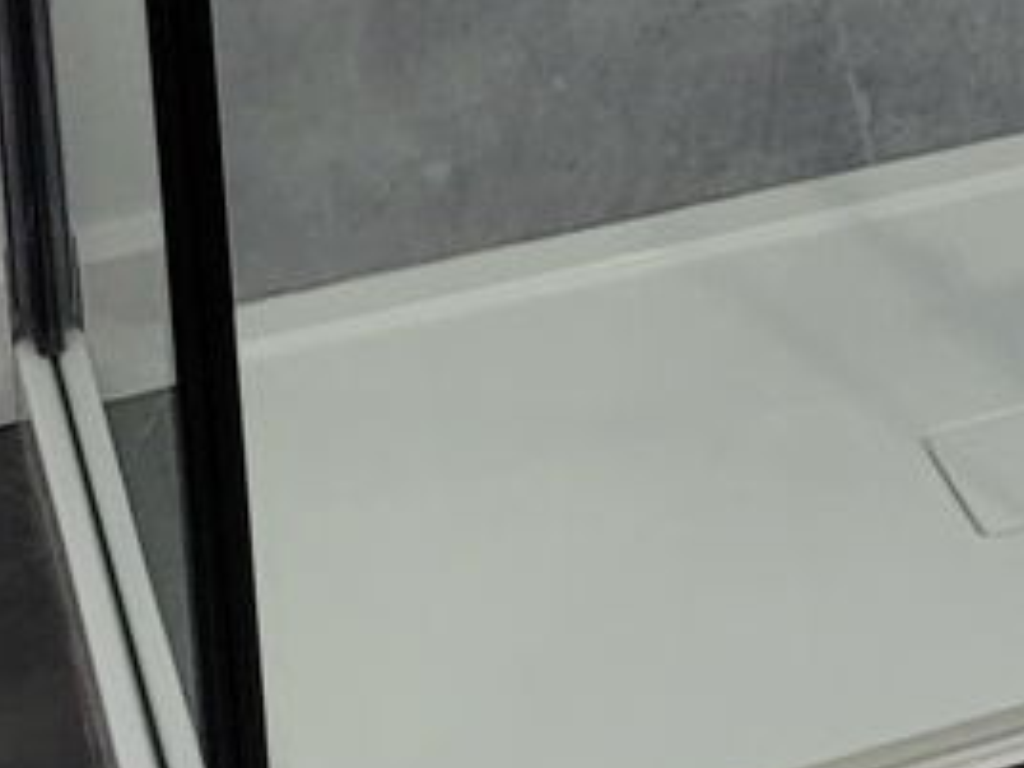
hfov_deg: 11.1
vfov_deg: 8.8
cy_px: -955
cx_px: 2315
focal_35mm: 155
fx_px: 4585
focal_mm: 5.4
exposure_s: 1/40
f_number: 1.8
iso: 200
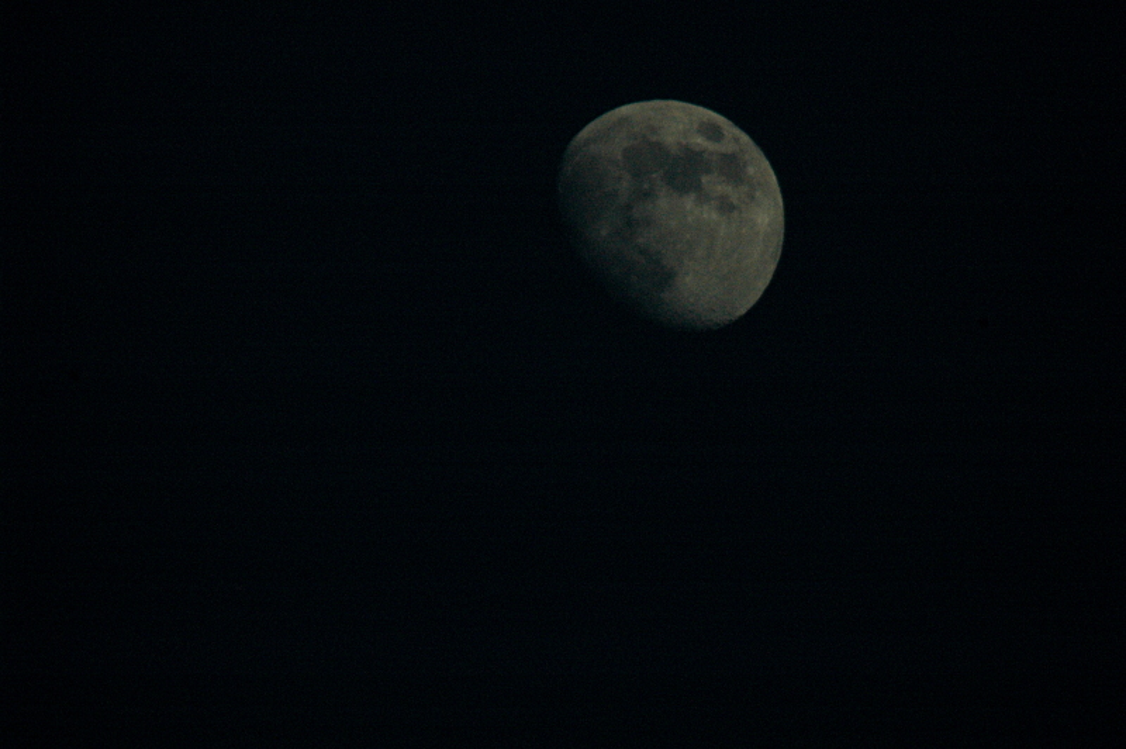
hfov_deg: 4.6
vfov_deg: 3.0
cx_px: 563
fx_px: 14063
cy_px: 374
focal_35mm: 450
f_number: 5.6
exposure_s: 1/1600
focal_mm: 300
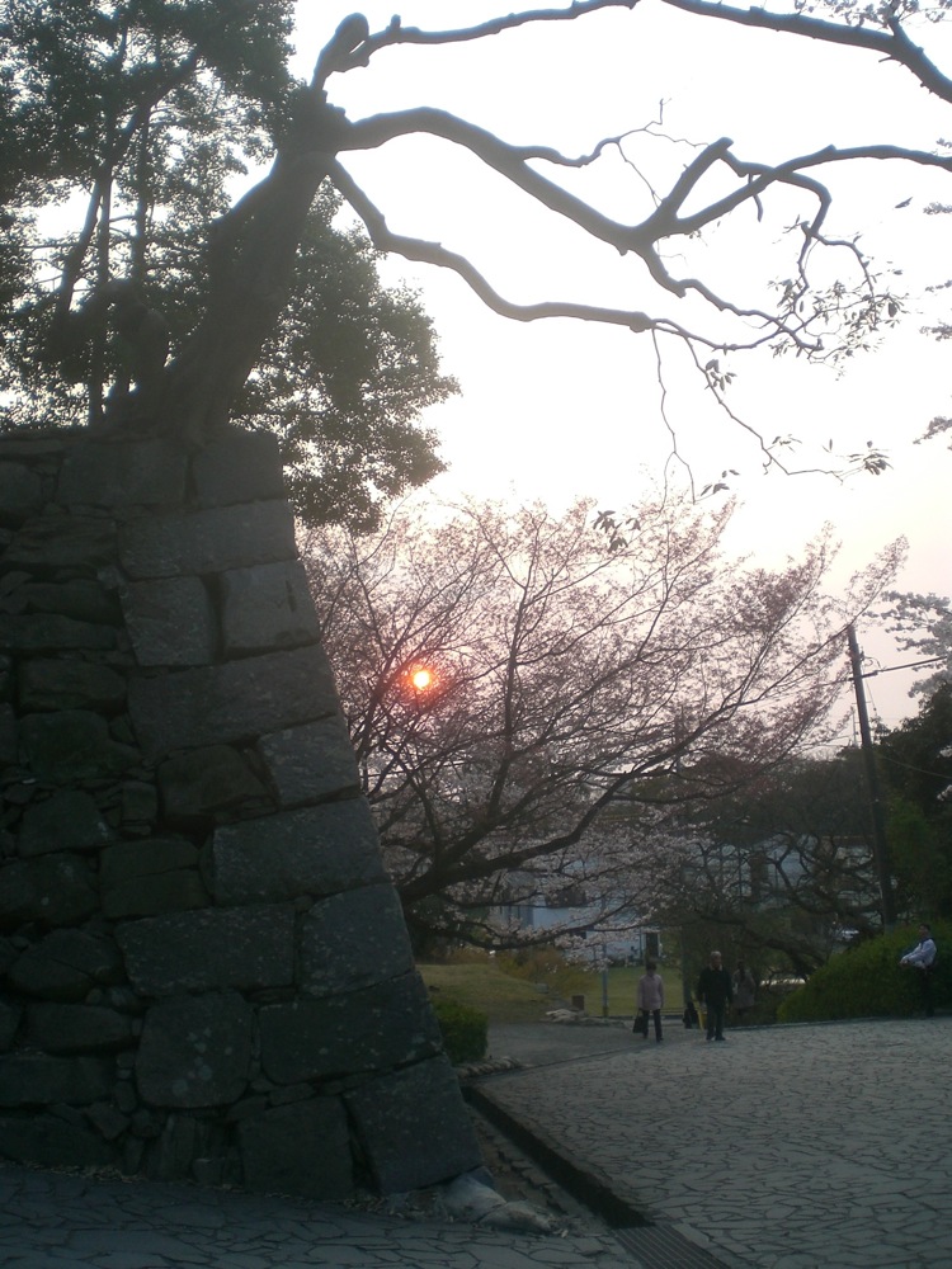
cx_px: 476
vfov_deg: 49.0
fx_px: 1393
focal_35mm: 38
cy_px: 634
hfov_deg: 37.7
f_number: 3.1
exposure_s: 1/125
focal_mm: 6.3
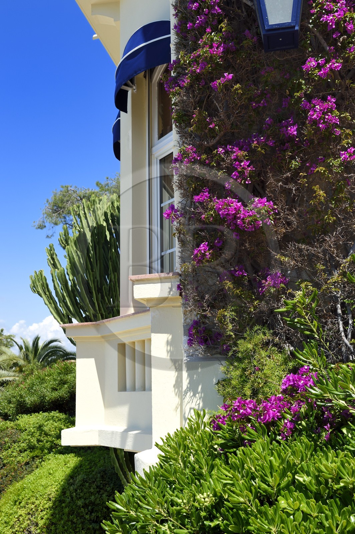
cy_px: 267
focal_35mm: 40
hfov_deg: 33.3
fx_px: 593
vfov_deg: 48.5
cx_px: 178
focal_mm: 40
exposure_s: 1/320
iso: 200
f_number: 9
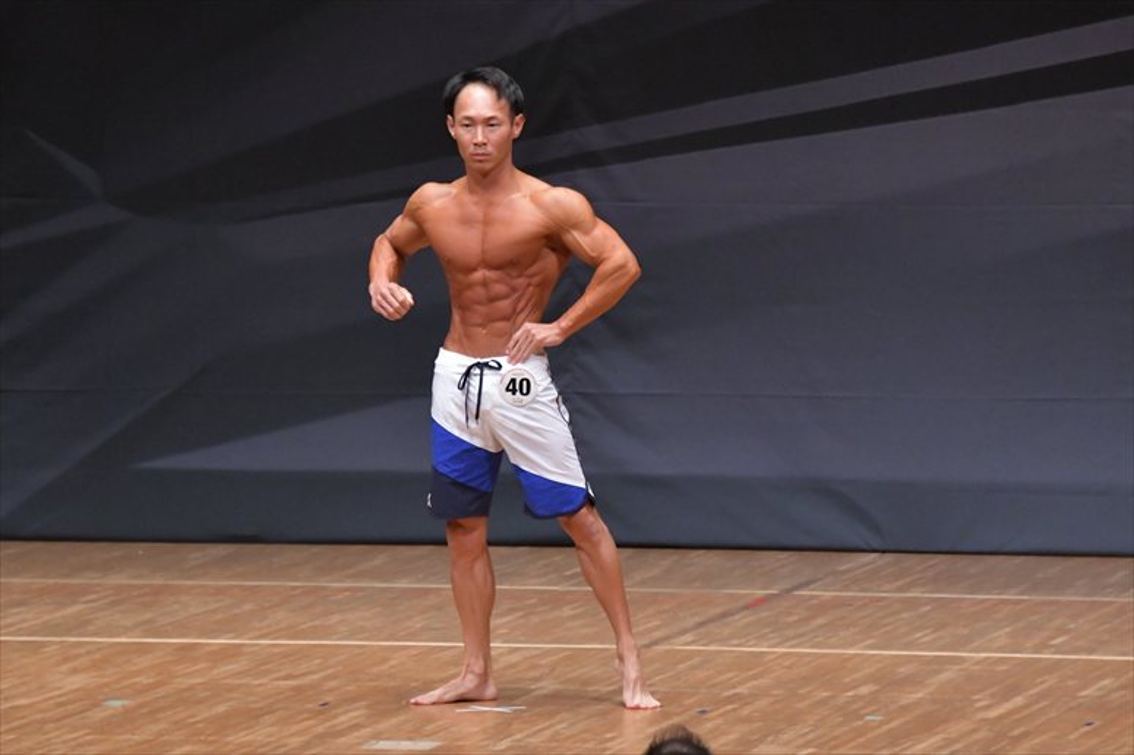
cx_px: 567
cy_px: 378
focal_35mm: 300
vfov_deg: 4.6
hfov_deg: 6.9
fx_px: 9446
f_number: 5.6
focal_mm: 200
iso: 6400
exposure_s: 1/400
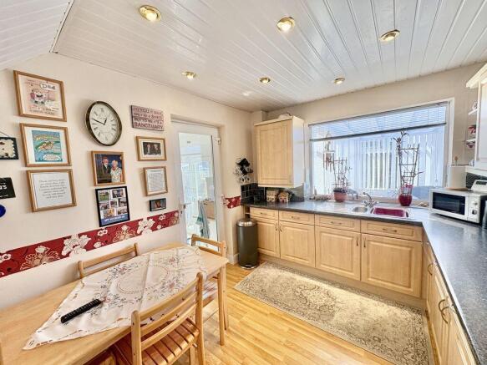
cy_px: 182
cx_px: 244
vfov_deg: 85.7
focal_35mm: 14
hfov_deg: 102.1
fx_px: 197
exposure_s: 1/130
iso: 64
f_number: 2.2
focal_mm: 2.22
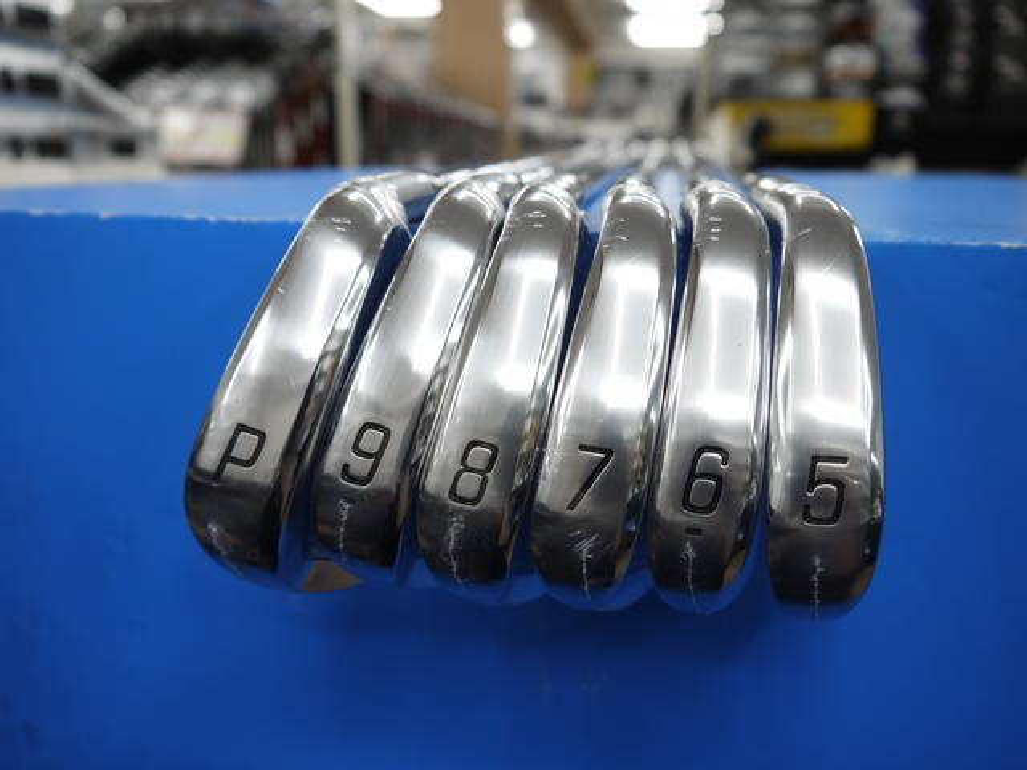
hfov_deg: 60.0
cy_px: 385
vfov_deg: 46.8
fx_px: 890
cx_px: 514
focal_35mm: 30
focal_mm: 15
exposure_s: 1/100
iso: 160
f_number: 3.6
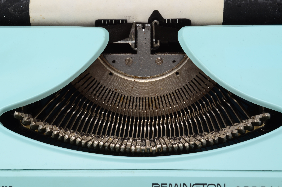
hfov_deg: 24.7
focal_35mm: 82
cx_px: 141
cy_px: 94
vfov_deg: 16.5
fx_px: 645
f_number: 22
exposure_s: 1/160
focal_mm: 55
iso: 100
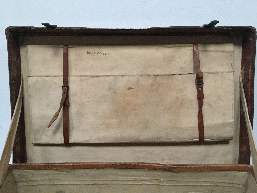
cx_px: 128
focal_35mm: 29
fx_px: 215
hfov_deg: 61.7
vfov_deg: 48.2
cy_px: 96
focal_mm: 4.15
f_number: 2.2
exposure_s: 1/33
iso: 200
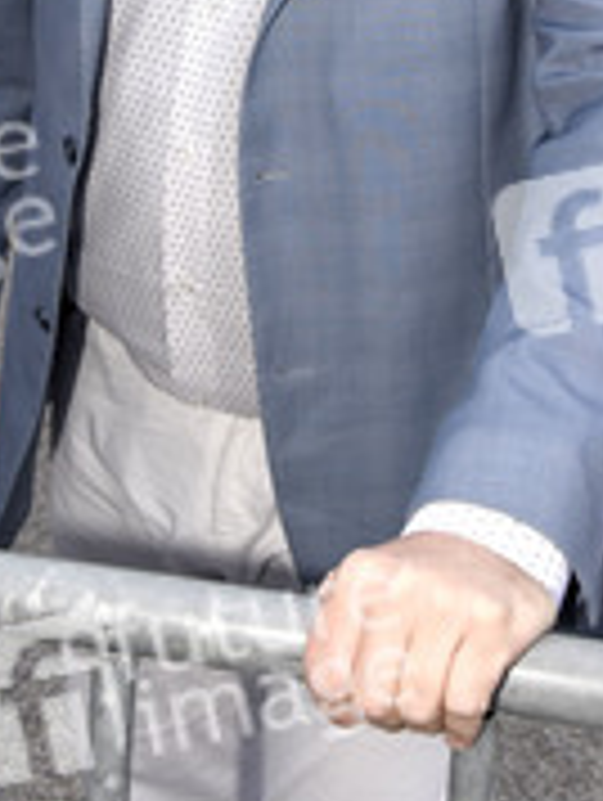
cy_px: 4
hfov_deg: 18.0
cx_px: 315
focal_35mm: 82
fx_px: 1900
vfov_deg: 22.9
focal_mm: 38
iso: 1250
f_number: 8
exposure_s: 1/160
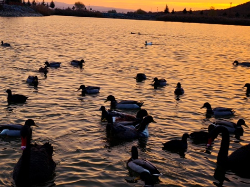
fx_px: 426
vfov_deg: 24.8
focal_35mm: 59
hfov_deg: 32.3
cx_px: 73
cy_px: 101
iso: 80
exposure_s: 1/90
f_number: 1.6
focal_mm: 6.57
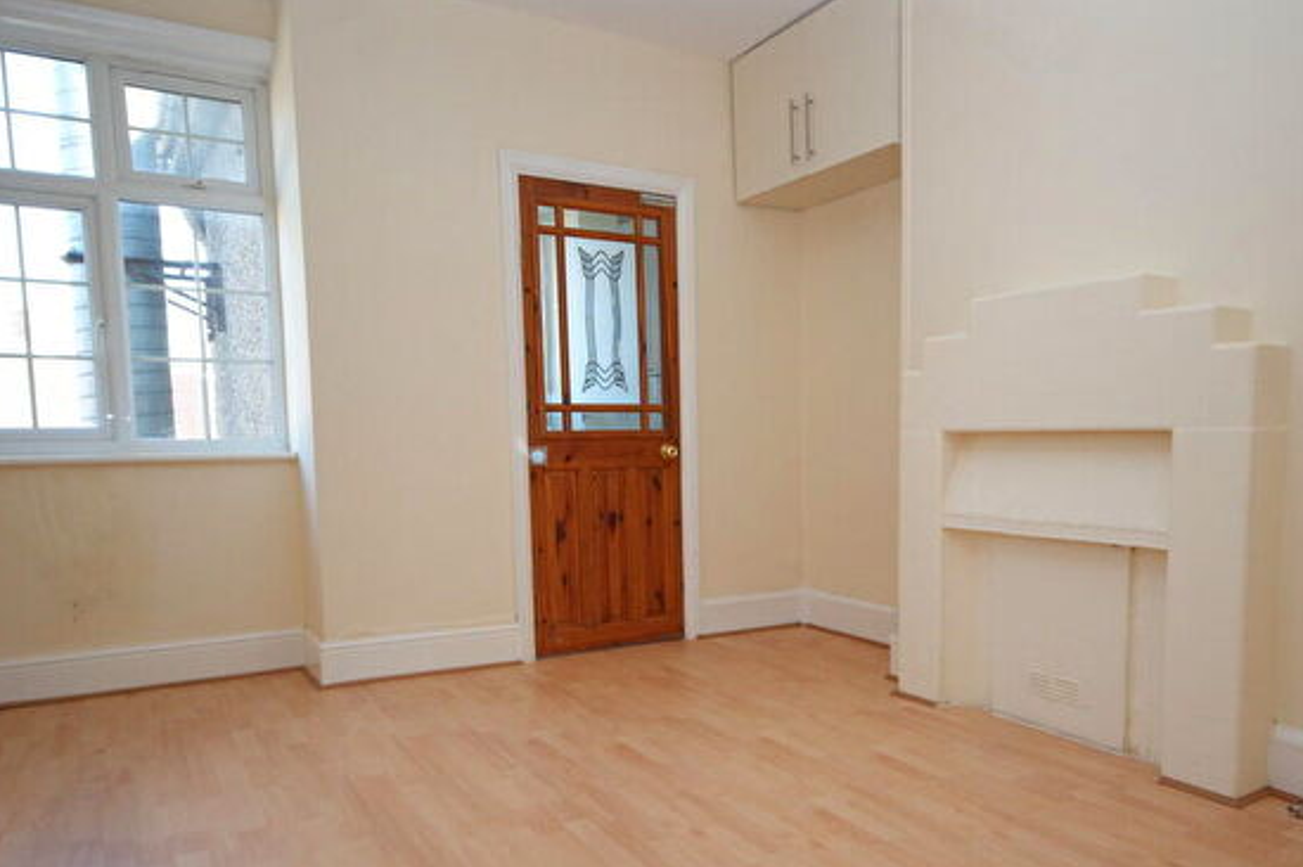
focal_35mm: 29
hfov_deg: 64.1
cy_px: 531
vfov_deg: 45.1
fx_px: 1036
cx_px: 732
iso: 400
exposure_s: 1/60
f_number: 5.6
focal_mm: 15
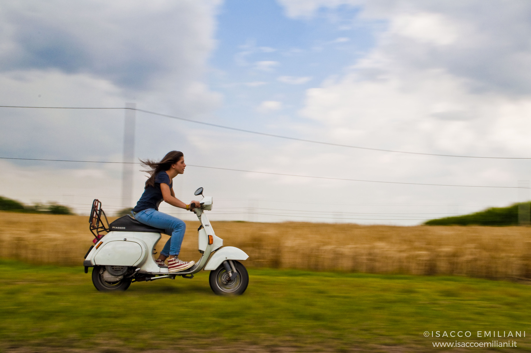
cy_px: 176
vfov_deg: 34.1
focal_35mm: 39
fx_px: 575
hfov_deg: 49.6
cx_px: 266
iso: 200
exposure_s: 1/60
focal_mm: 26
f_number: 22
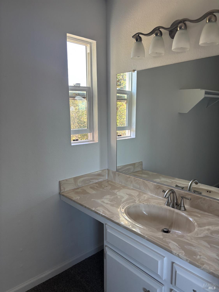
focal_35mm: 26
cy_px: 146
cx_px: 110
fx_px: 219
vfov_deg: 67.3
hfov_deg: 53.1
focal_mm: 5.96
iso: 125
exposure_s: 1/121
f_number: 1.6
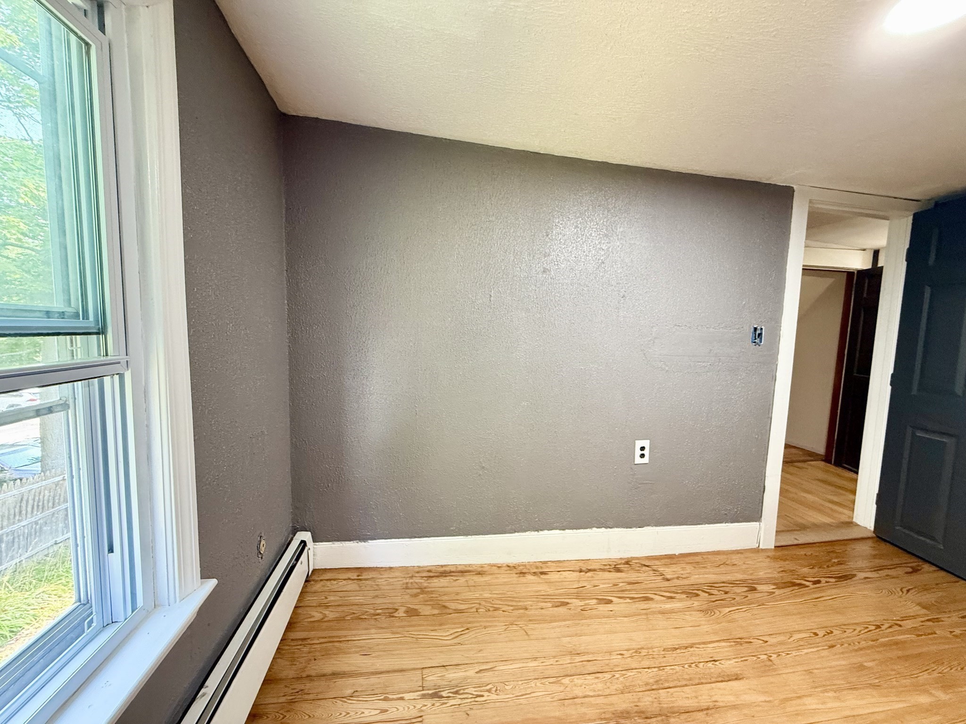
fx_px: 391
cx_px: 483
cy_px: 362
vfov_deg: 85.7
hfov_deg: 102.1
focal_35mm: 14
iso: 400
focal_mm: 2.22
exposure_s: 1/60
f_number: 2.2
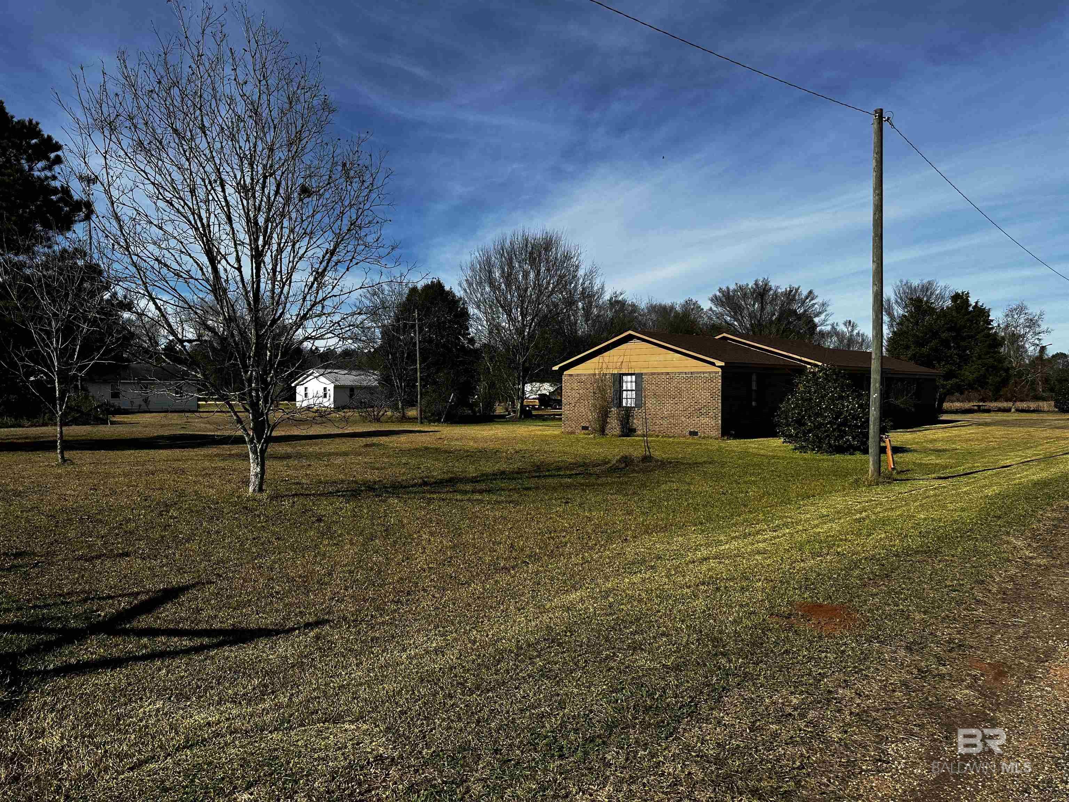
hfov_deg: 71.6
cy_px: 401
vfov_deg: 56.8
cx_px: 534
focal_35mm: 24
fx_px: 741
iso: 80
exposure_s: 1/5848
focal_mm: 6.86
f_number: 1.78
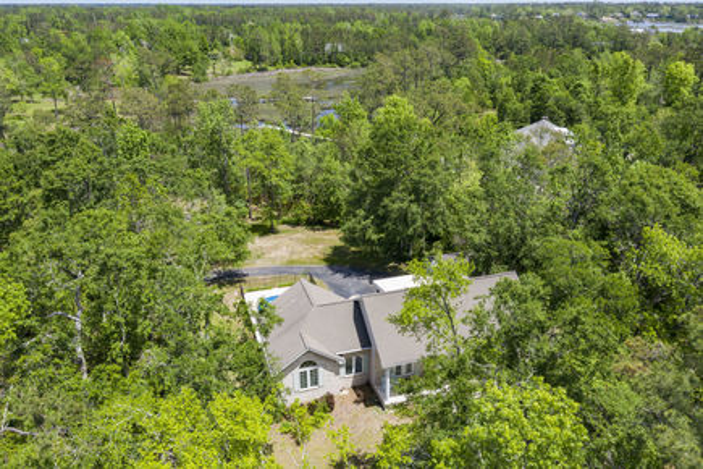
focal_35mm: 28
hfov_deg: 65.5
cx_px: 352
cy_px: 234
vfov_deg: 46.4
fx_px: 547
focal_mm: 10.26
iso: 100
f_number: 7.1
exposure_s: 1/160
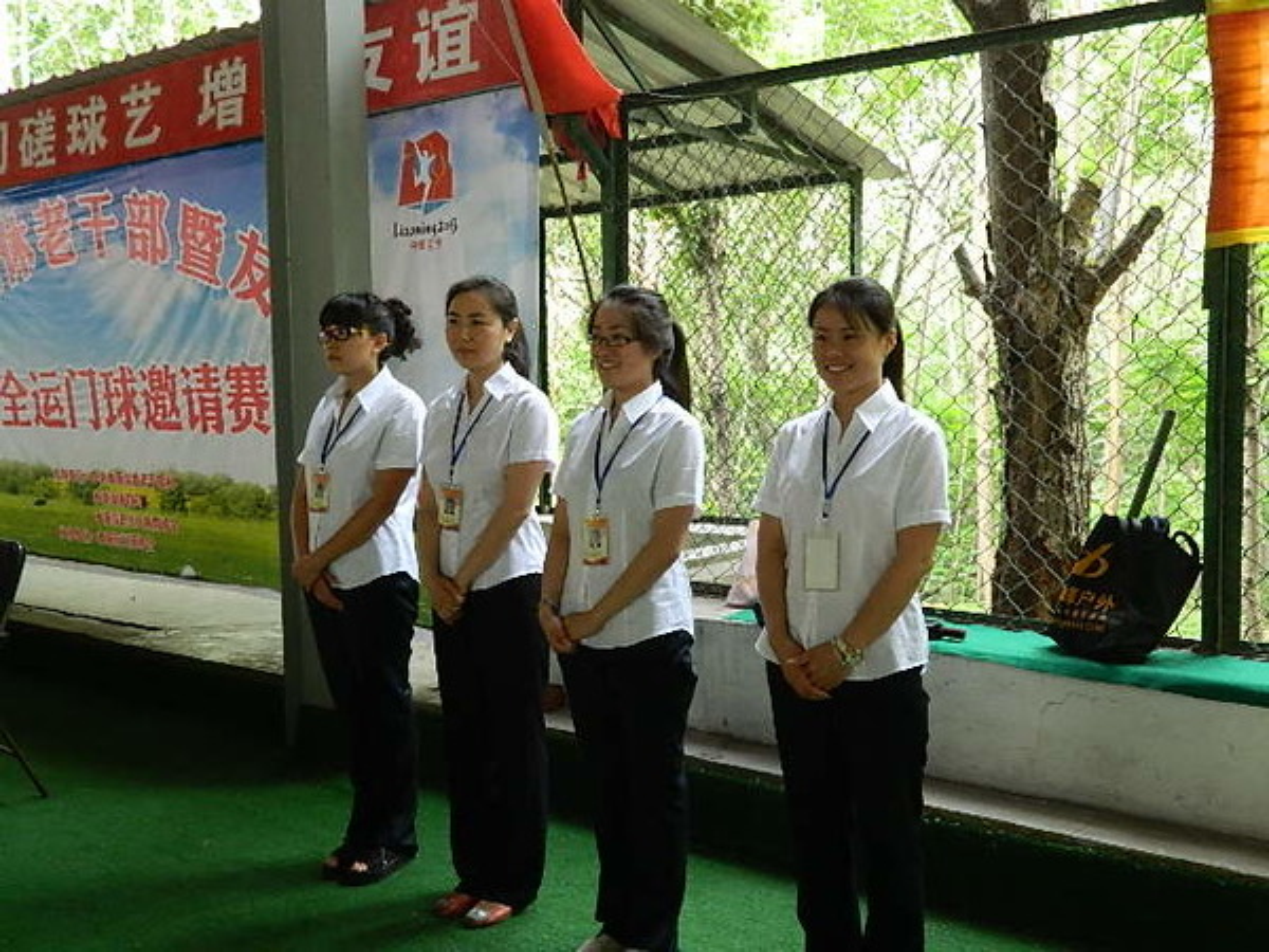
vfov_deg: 40.7
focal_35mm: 35
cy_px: 476
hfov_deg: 52.6
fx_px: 1283
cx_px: 634
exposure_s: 1/40
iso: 320
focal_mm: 6.2
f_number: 3.3
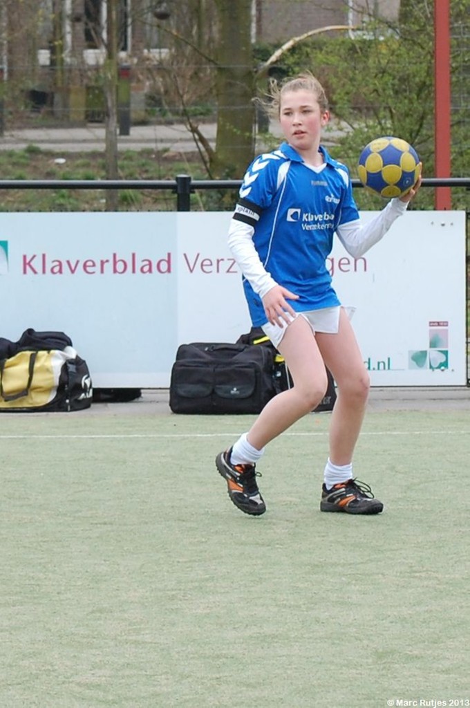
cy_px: 354
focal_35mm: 90
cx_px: 235
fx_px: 1767
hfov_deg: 15.1
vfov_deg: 22.6
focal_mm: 60
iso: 400
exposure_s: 1/500
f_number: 5.6
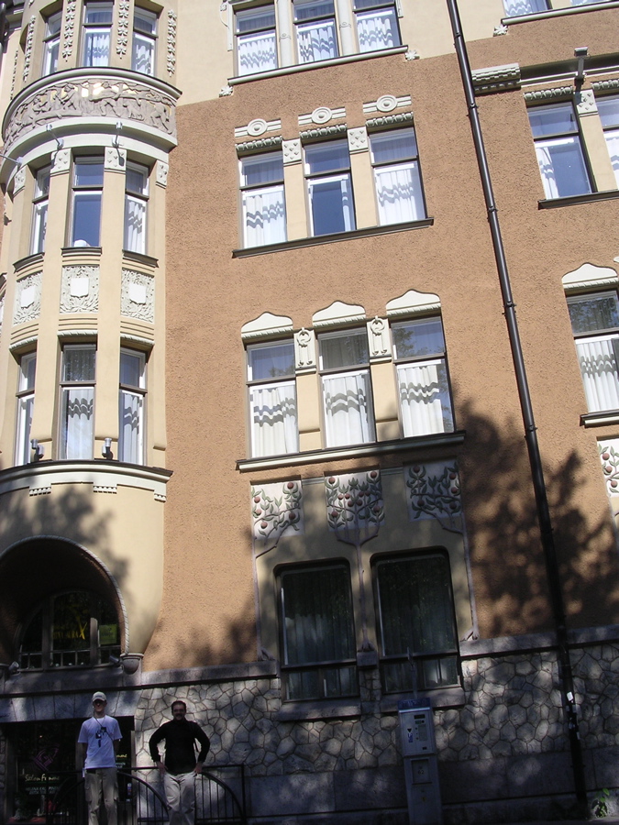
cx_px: 310
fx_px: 906
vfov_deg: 49.0
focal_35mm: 38
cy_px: 412
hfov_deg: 37.7
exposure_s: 1/310
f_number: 5.6
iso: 100
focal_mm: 5.8
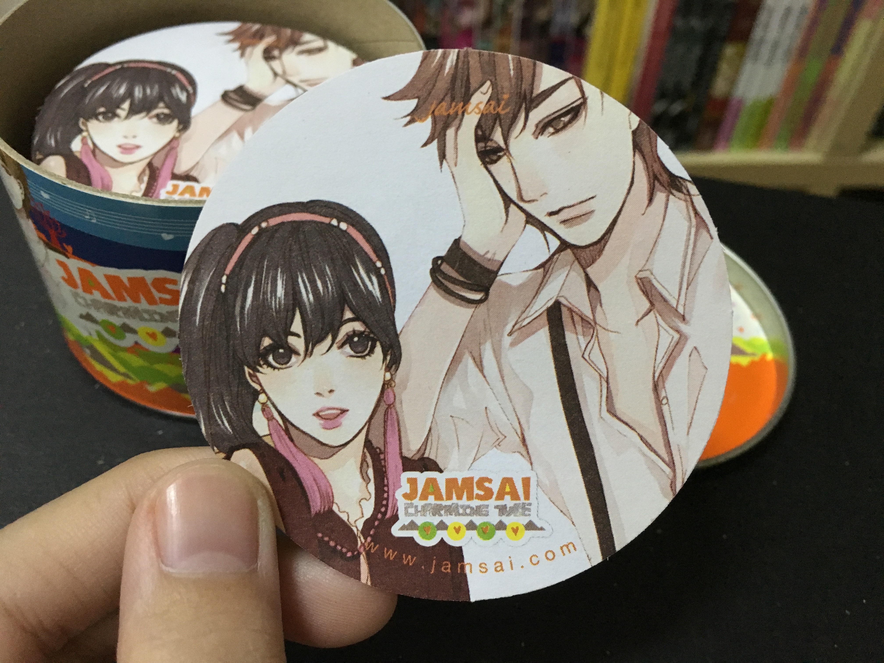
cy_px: 332
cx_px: 442
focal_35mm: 29
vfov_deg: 48.2
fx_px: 741
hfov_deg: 61.7
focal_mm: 4.15
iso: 200
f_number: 2.2
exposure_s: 1/17
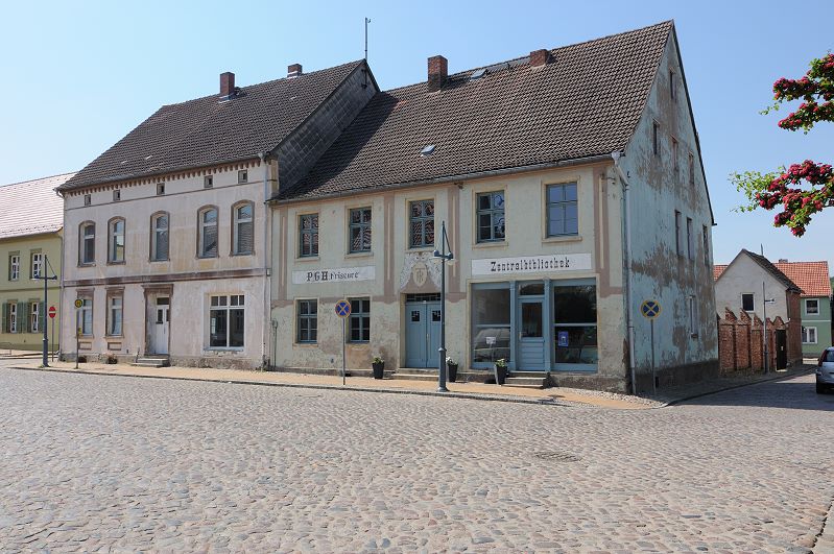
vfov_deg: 43.5
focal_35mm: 30
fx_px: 694
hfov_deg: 62.0
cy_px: 277
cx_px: 417
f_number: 11
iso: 200
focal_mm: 20
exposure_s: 1/320
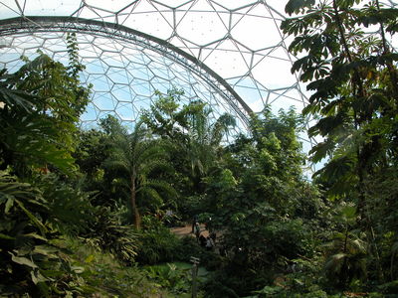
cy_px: 149
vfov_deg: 40.7
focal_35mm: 35
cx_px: 199
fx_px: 402
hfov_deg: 52.6
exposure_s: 1/242
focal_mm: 8.9
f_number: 5.6
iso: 100
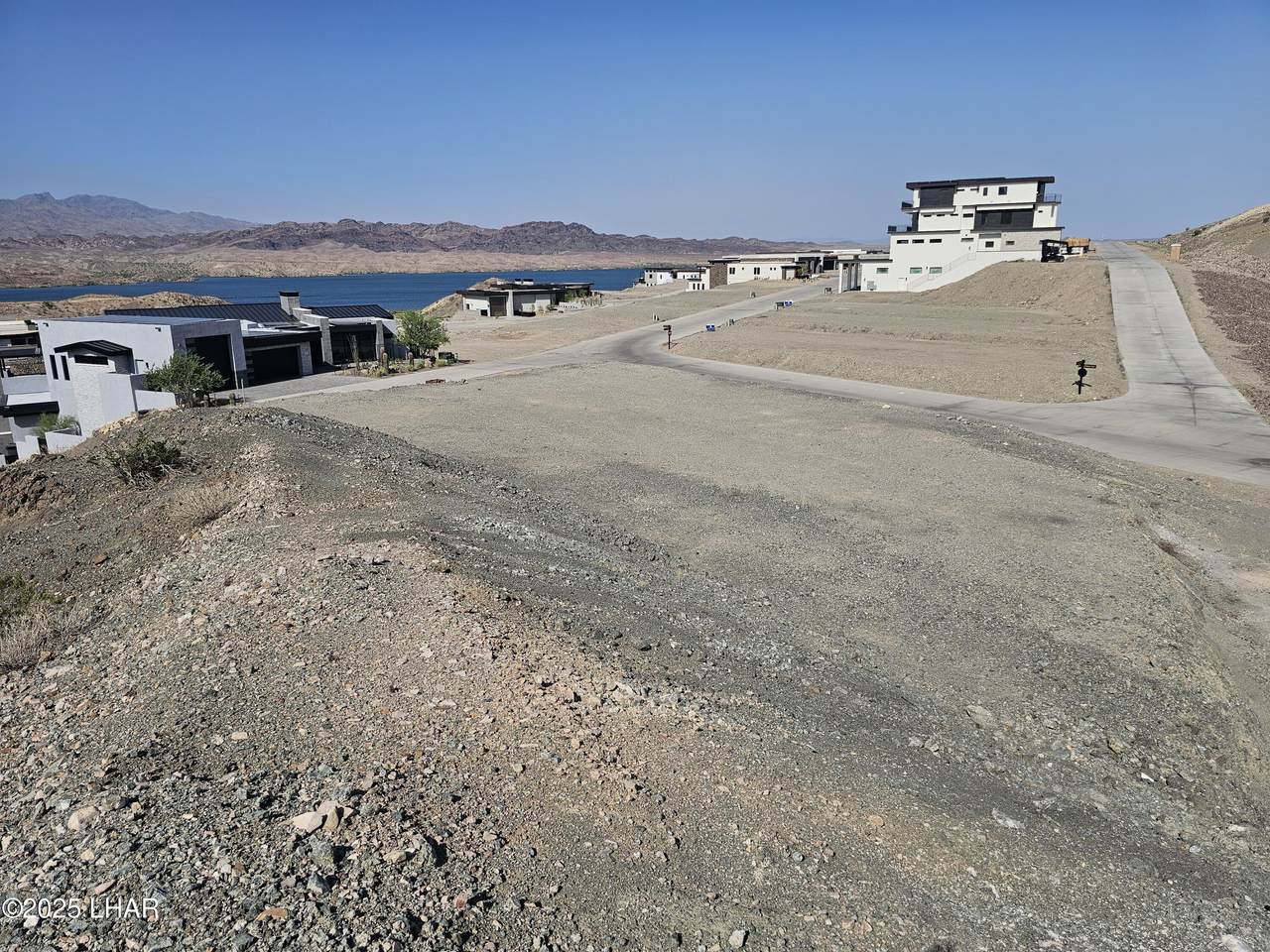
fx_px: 844
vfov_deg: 58.9
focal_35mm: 23
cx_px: 635
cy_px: 476
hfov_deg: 73.9
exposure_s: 1/1571
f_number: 1.7
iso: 10
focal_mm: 6.3
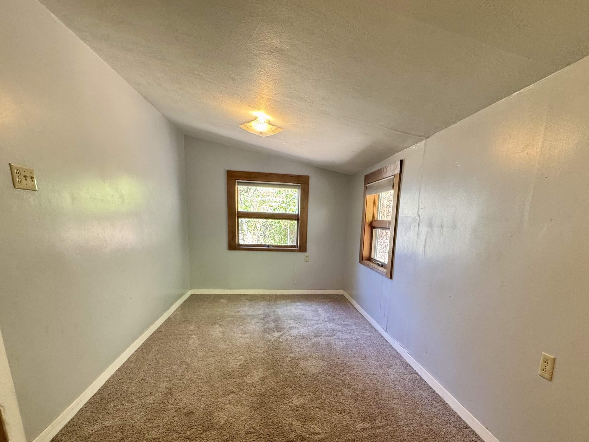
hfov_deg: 84.5
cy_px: 295
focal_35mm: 19
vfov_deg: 66.8
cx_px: 318
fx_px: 323
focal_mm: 2.22
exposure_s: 1/60
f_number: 2.2
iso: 200
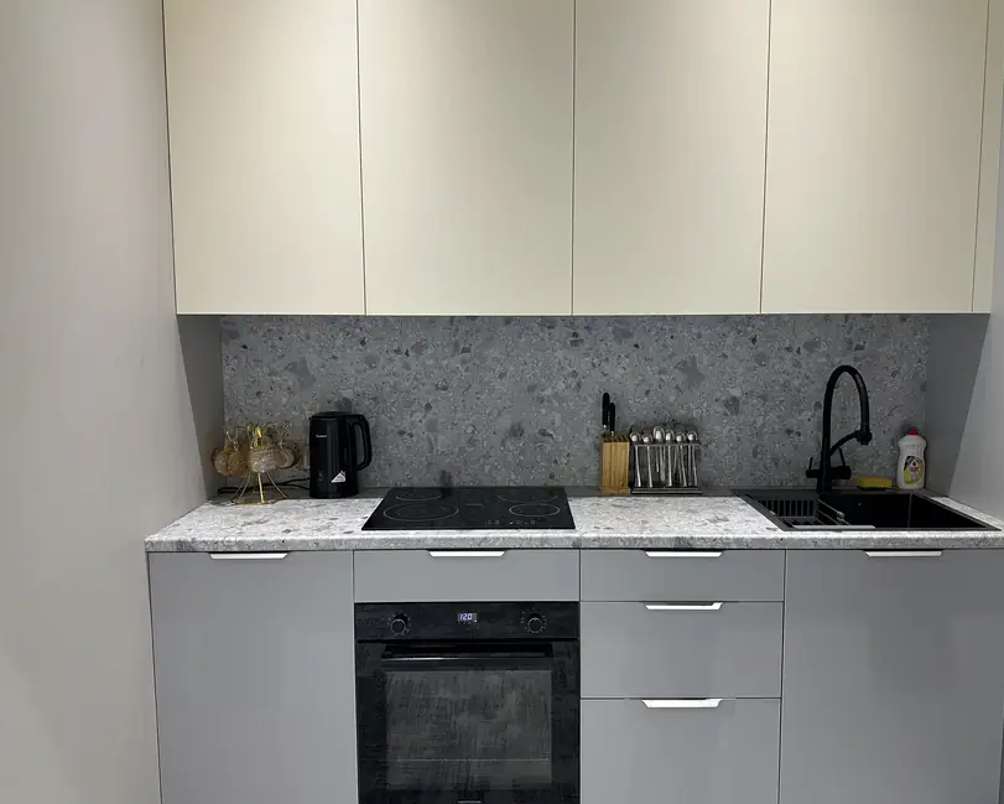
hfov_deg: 66.0
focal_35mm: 26
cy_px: 393
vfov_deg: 54.9
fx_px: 773
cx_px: 517
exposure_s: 1/100
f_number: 1.78
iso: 200
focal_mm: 6.86
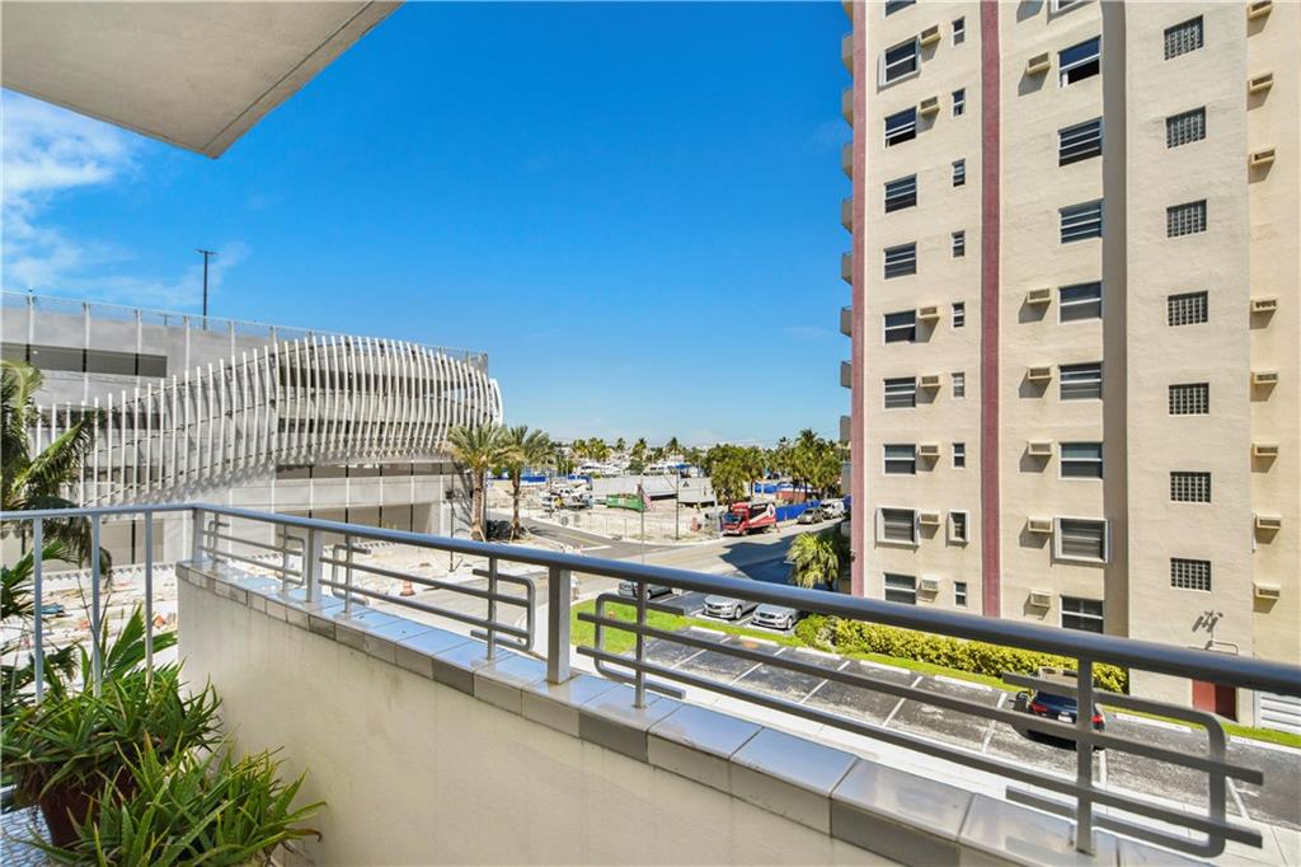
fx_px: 542
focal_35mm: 15
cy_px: 434
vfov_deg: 77.3
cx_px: 650
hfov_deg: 100.4
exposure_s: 1/1250
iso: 250
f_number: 4.5
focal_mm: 10
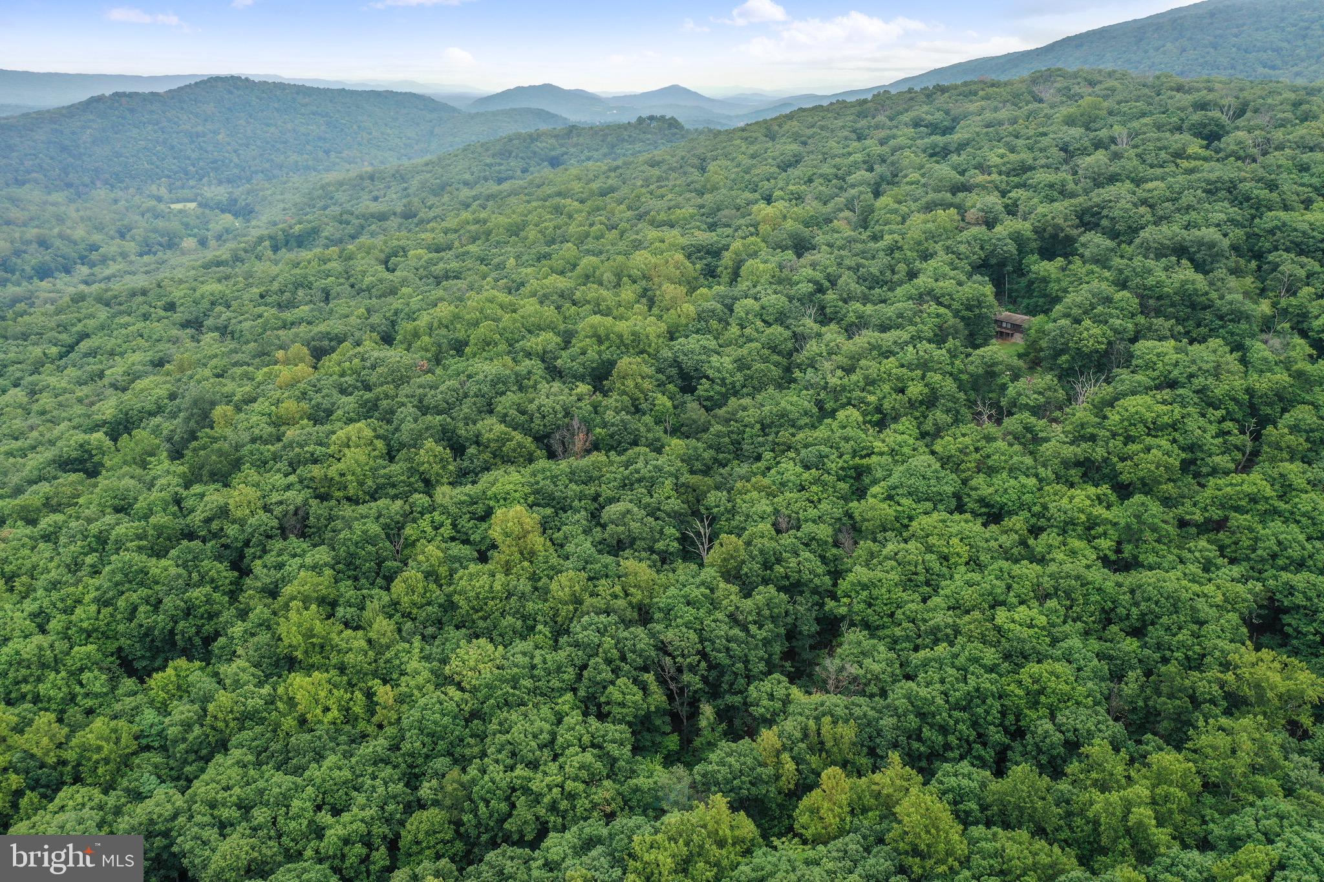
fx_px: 1030
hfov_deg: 65.5
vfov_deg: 46.4
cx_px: 662
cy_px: 441
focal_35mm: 28
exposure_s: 1/160
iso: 100
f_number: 5.6
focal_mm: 10.26
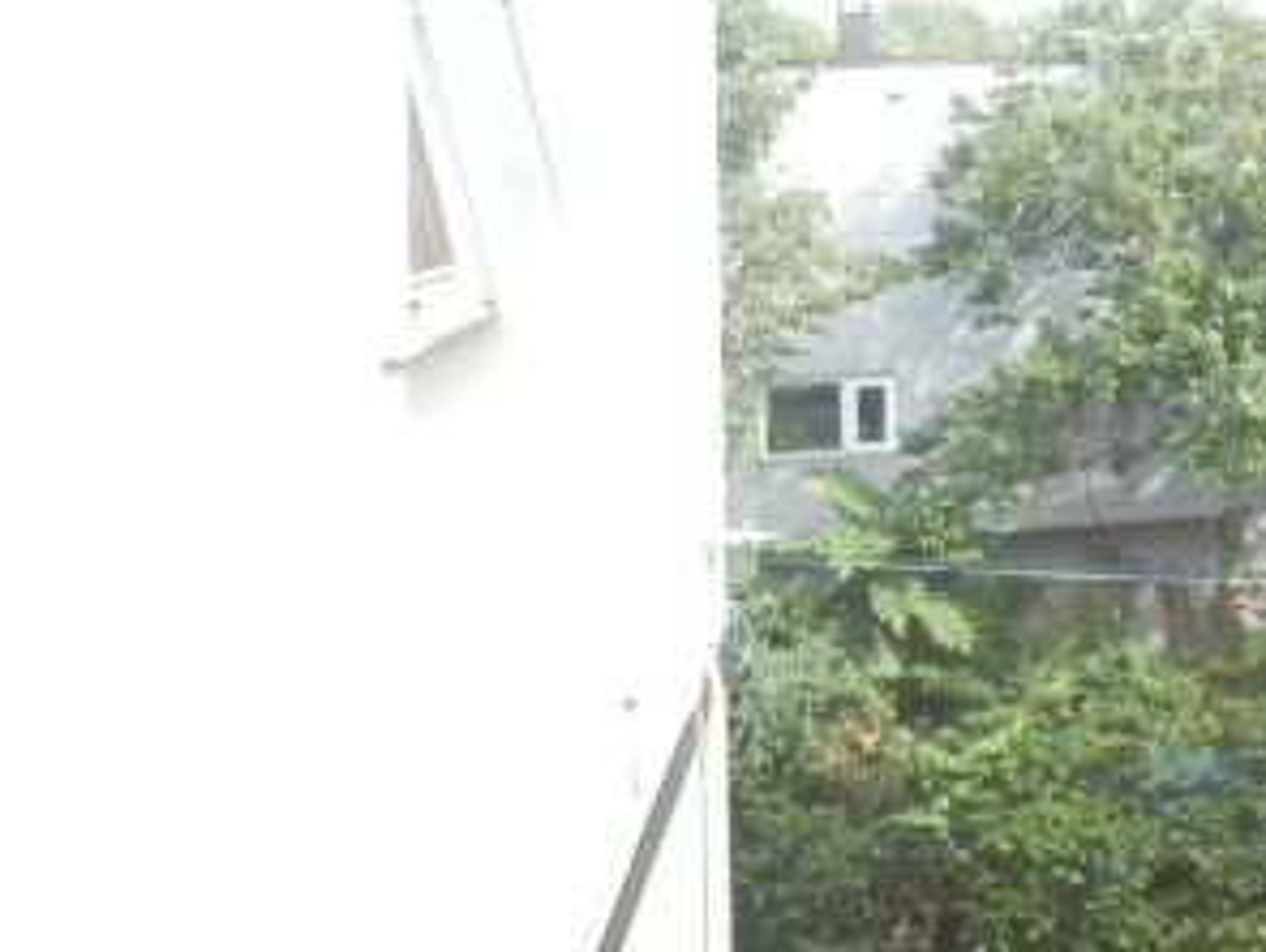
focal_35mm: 52
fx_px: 1904
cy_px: 60
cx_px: 1360
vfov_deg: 26.9
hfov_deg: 32.7
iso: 80
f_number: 3
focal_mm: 4.2
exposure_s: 1/160
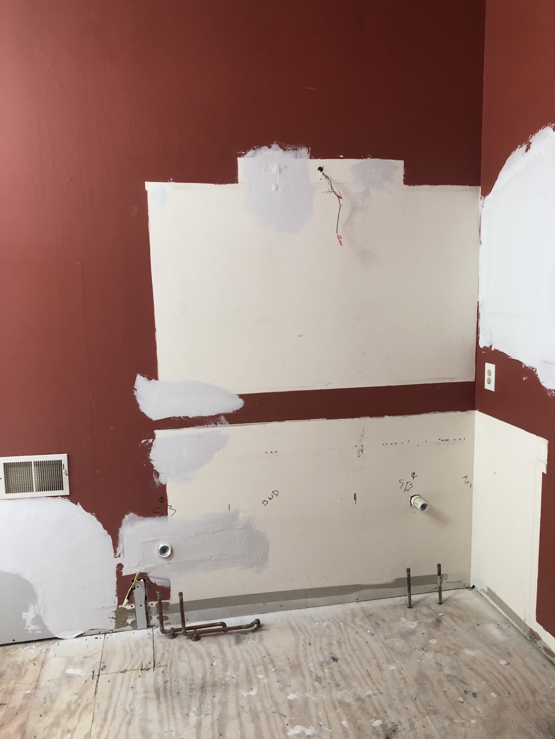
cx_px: 278
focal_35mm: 28
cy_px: 370
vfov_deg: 63.4
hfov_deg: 49.7
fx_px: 599
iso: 32
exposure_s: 1/24
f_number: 1.8
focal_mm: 3.99
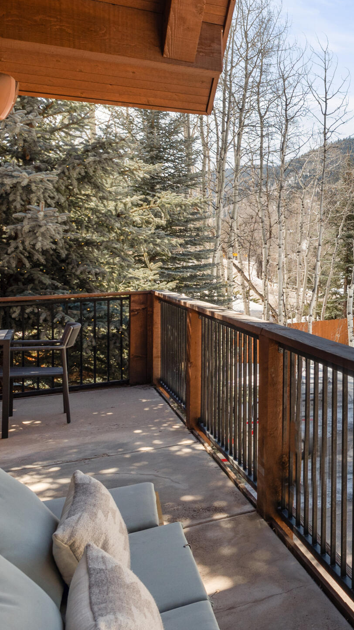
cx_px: 500
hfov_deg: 25.7
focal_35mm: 37
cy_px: 254
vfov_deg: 53.7
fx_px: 618
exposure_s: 1/200
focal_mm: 17
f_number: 7.1
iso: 100
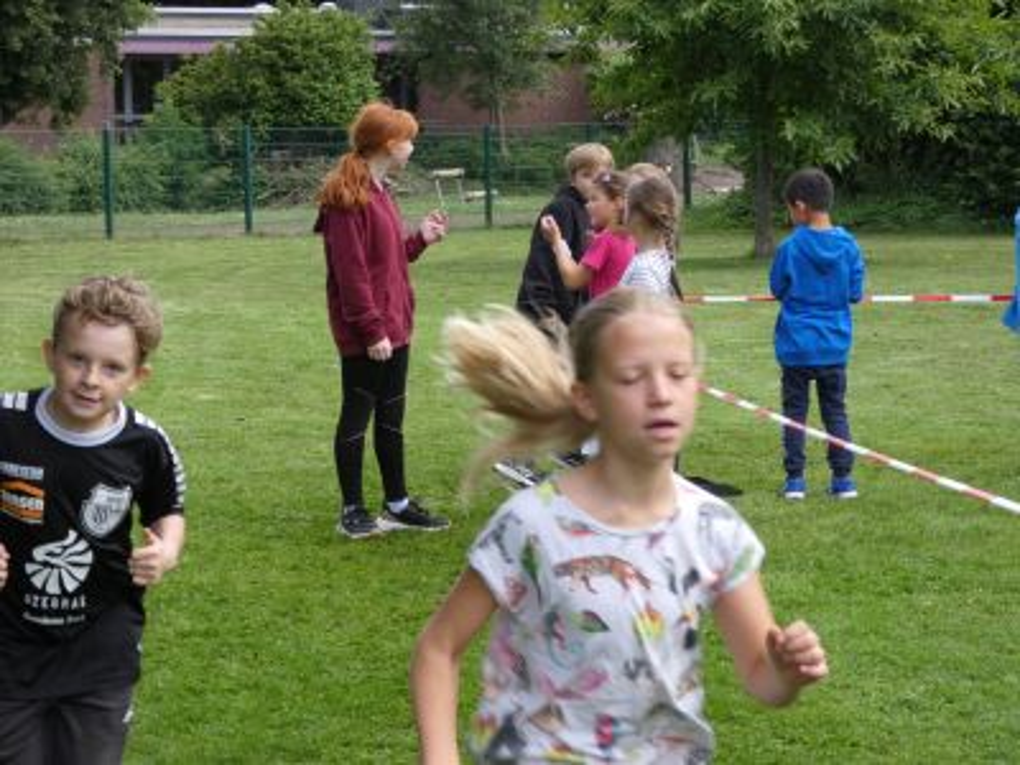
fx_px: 3241
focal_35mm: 110
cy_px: 382
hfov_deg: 17.9
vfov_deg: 13.5
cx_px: 510
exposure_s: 1/200
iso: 80
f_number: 5
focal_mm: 19.7
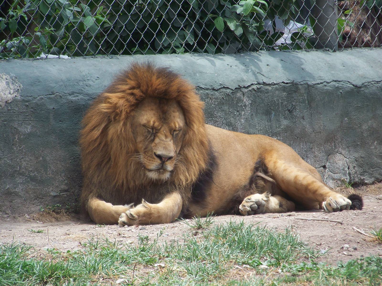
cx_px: 191
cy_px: 143
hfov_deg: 4.6
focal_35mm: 432
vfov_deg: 3.4
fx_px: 4767
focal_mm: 70.2
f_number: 4.8
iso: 64
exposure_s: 1/125
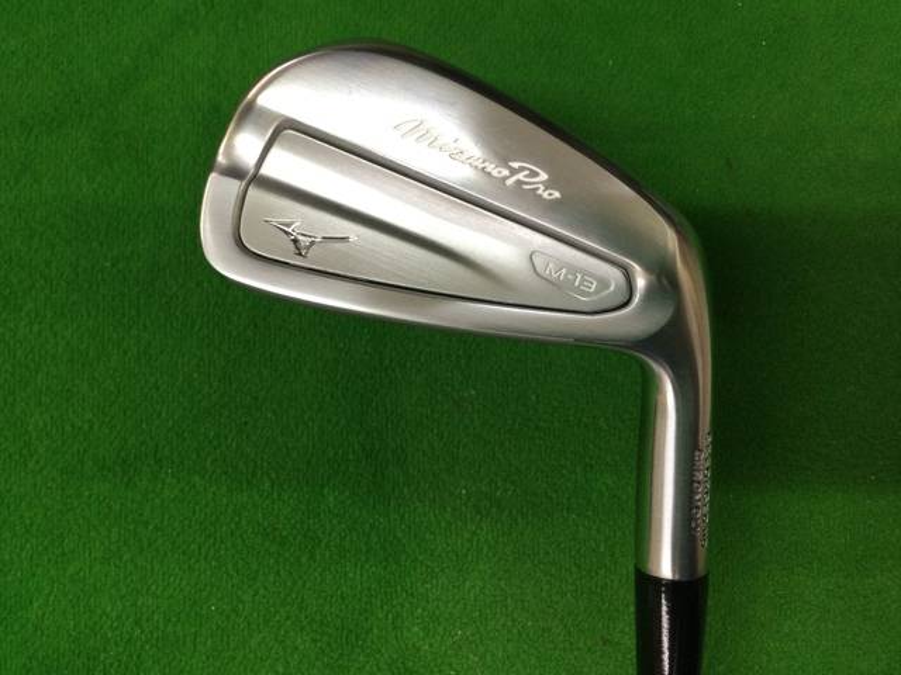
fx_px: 807
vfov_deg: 45.4
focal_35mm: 31
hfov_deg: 58.4
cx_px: 450
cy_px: 338
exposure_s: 1/30
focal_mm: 3.3
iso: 64
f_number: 2.4
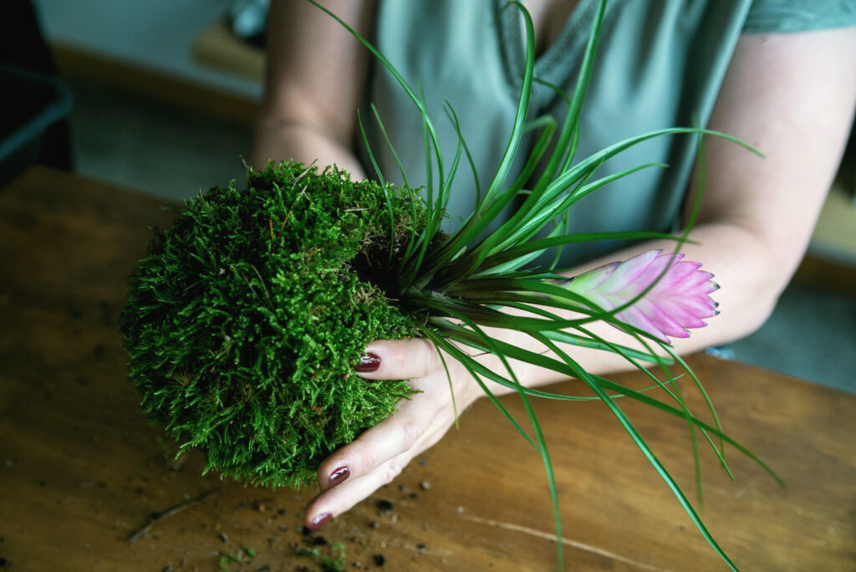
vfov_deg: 24.7
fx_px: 1308
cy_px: 286
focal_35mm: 55
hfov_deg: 36.2
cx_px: 428
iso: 1000
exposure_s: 1/100
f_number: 4.5
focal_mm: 55
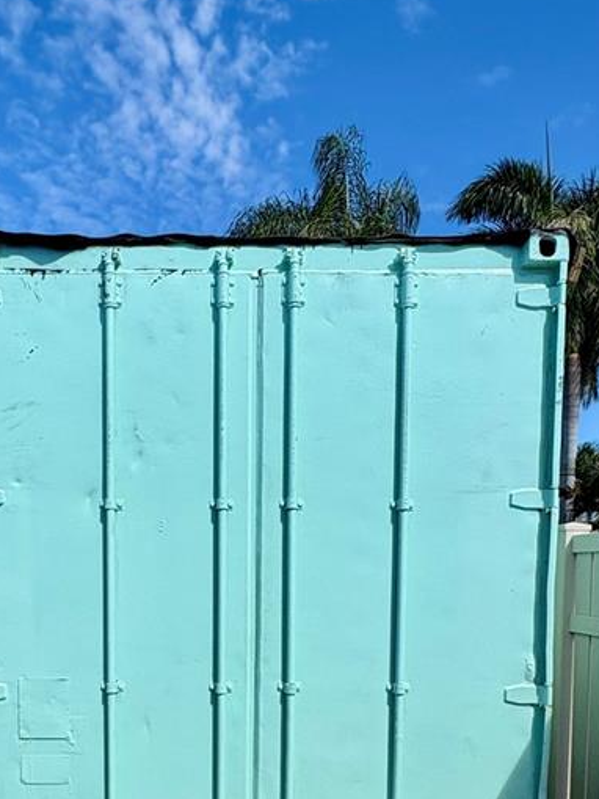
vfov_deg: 52.4
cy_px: 617
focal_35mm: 33
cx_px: 198
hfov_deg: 42.4
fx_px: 761
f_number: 2.2
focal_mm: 2.22
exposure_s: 1/3390
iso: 40
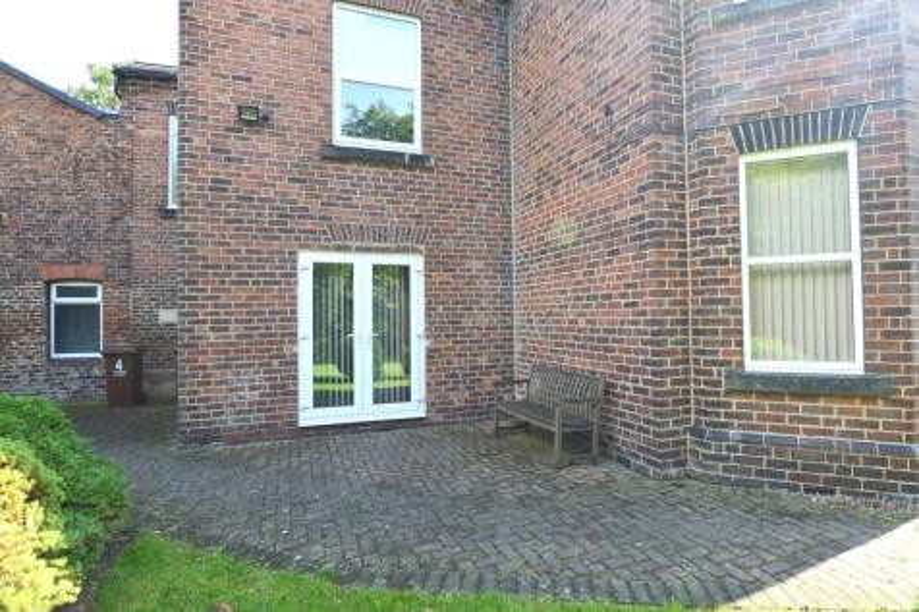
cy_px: 306
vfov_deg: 67.3
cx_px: 460
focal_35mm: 18
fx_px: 459
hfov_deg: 90.0
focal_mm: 12
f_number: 5.6
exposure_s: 1/125
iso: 220
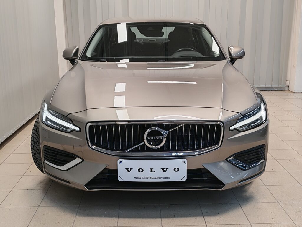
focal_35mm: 42
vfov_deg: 34.3
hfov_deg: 44.8
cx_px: 151
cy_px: 114
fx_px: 366
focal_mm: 5.4
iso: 100
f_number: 1.6
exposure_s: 1/120
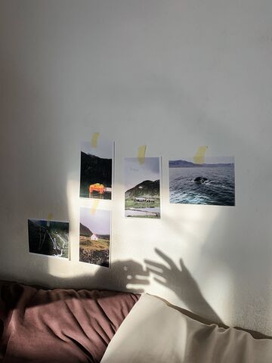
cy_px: 182
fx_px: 398
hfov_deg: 37.7
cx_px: 136
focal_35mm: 38
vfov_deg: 49.0
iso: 25
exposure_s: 1/523
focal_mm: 4.25
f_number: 1.8
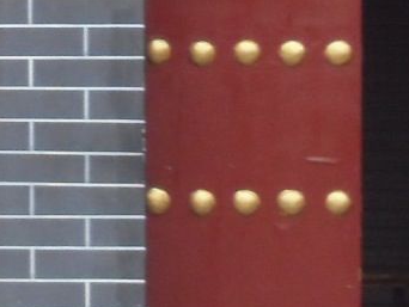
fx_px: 3535
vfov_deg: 5.0
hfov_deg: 6.3
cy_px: -79
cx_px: -616
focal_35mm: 299
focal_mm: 8.8
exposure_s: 1/60
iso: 200
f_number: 3.8
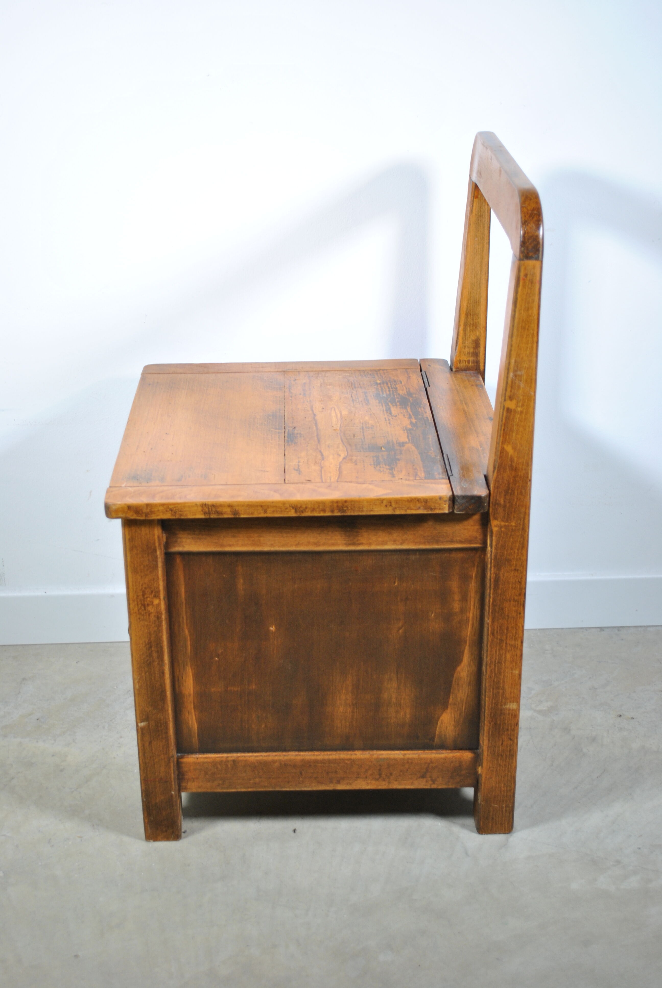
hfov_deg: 25.8
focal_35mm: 52
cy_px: 494
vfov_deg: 37.8
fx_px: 1444
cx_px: 331
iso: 200
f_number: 5
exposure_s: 1/30
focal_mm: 35
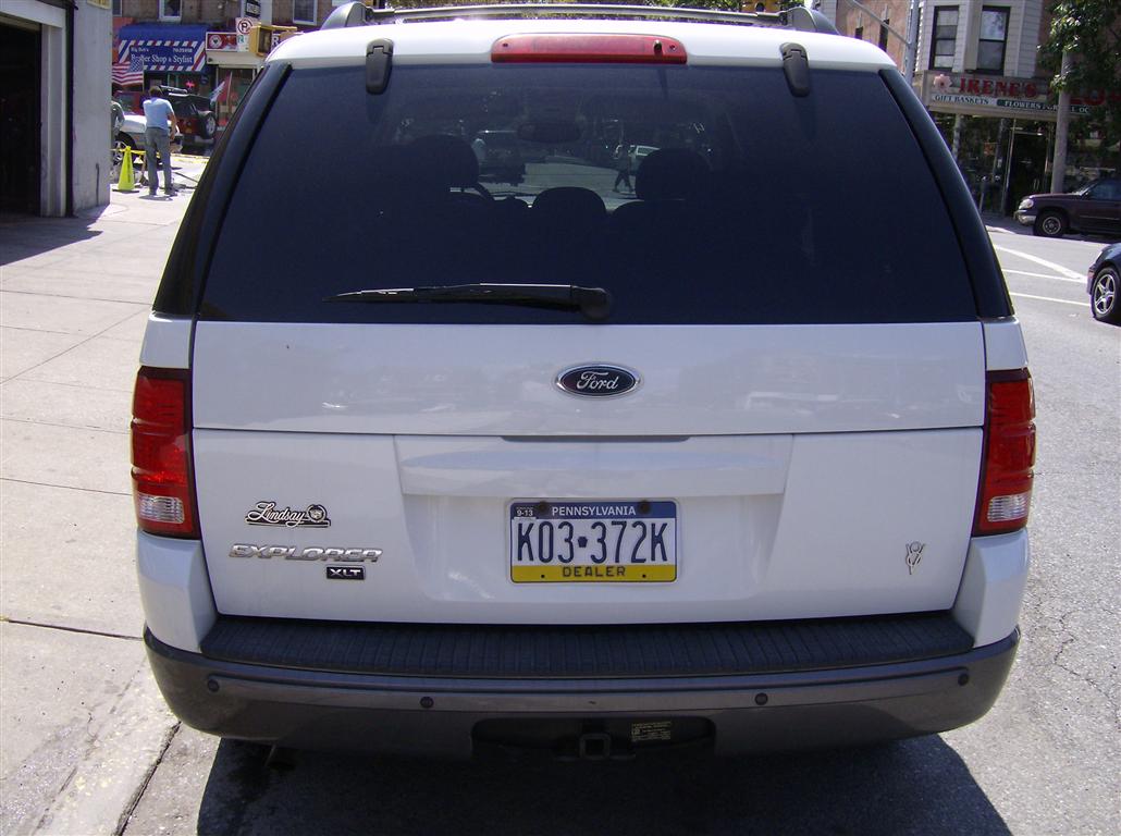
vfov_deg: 39.5
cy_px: 418
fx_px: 1163
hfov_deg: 51.4
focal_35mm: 36
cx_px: 560
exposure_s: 1/497
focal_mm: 6
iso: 100
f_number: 4.7
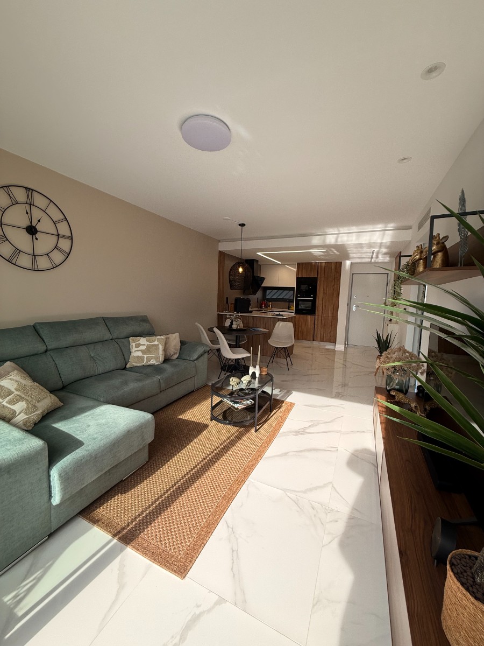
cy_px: 323
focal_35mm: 14
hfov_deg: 85.7
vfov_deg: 102.1
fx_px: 261
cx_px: 242
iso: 64
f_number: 2.2
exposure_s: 1/290
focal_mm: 2.22
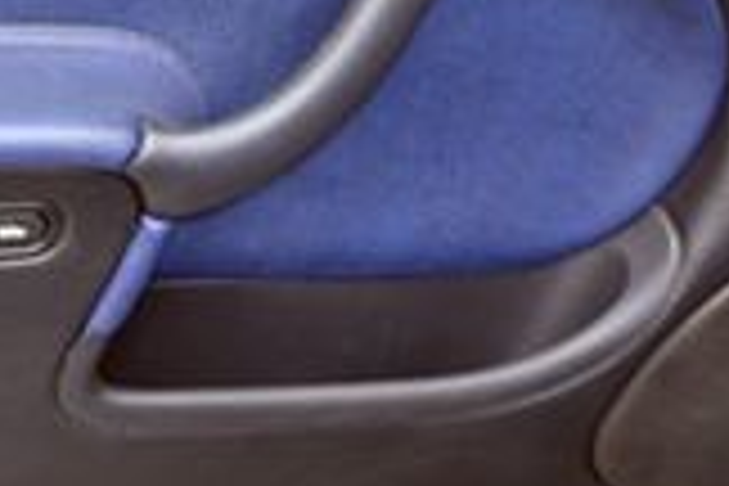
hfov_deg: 15.3
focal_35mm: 130
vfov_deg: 10.4
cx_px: -90
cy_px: -94
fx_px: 2632
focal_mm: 22
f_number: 4
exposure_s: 1/200
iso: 180
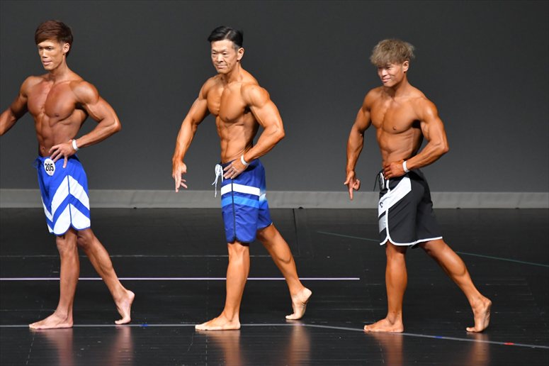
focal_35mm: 315
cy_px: 183
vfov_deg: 4.4
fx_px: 4801
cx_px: 274
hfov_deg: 6.5
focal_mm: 210
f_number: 5.6
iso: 4000
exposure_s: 1/400
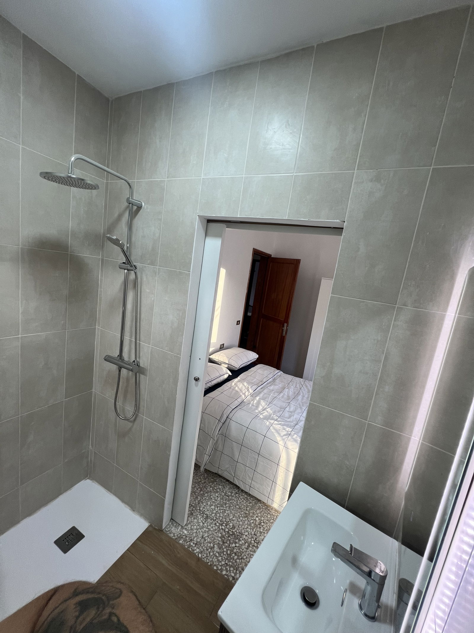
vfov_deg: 106.2
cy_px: 316
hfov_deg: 89.9
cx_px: 237
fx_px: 237
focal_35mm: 13
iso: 100
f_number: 1.8
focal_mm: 1.57
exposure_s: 1/100
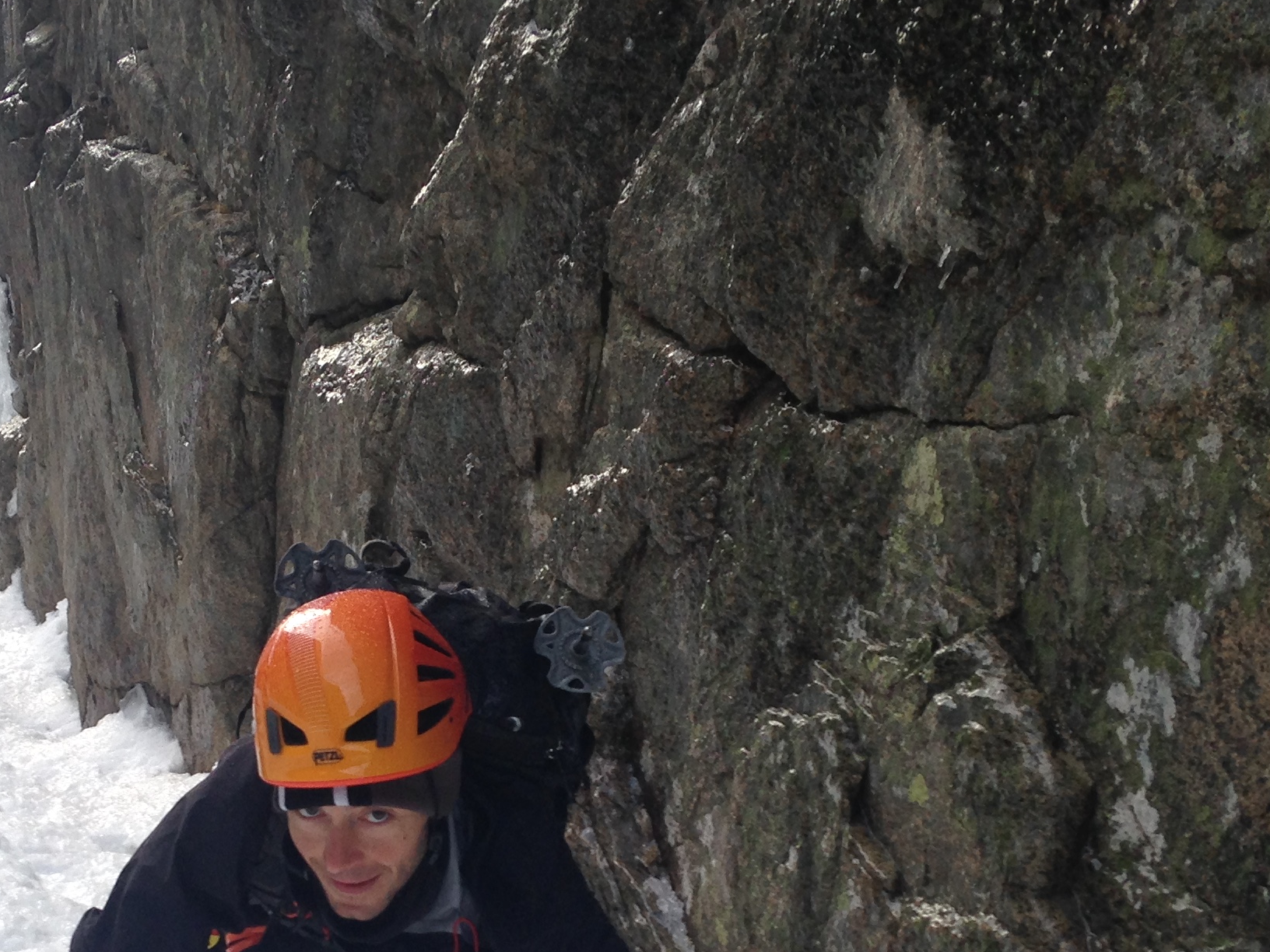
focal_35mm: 66
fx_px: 2421
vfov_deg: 21.8
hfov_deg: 29.2
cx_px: 429
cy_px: 821
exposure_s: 1/222
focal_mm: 4.12
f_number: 2.4
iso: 50
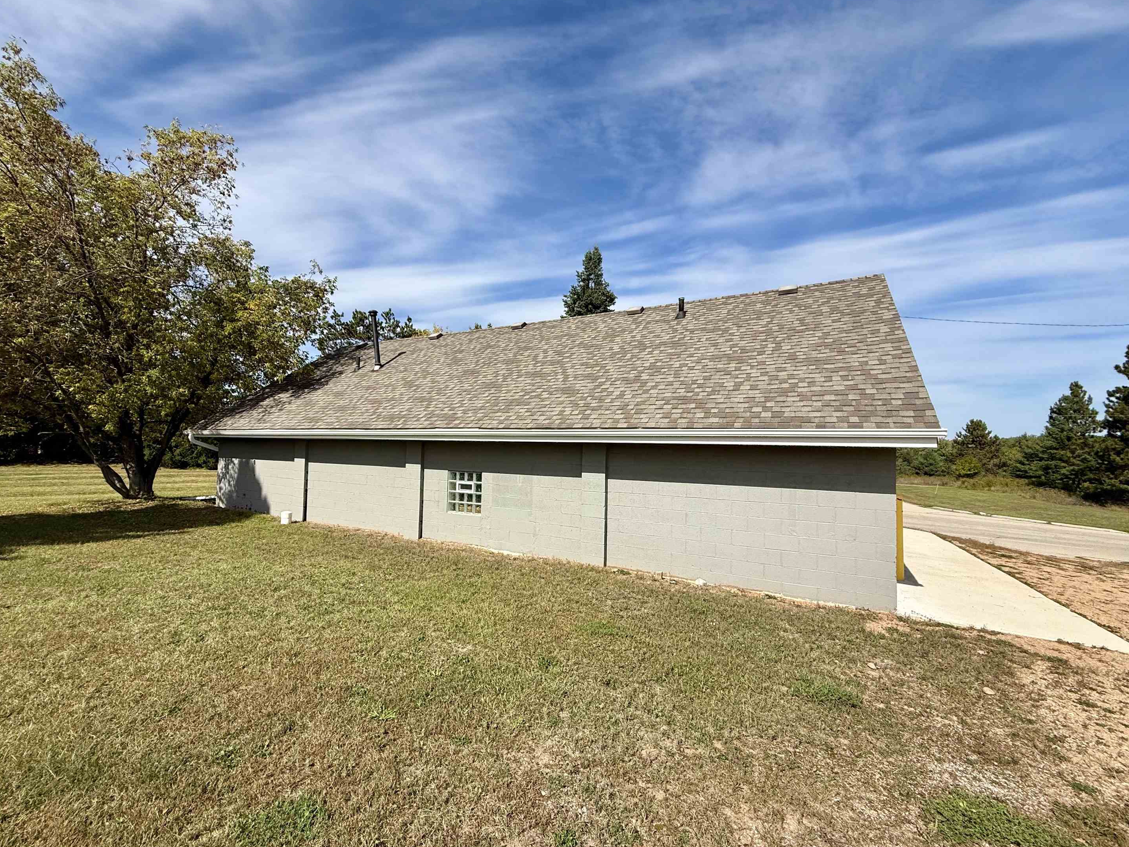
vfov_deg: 81.7
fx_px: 489
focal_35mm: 15
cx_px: 525
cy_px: 429
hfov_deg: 98.0
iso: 50
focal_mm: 2.22
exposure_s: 1/2611
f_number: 2.2
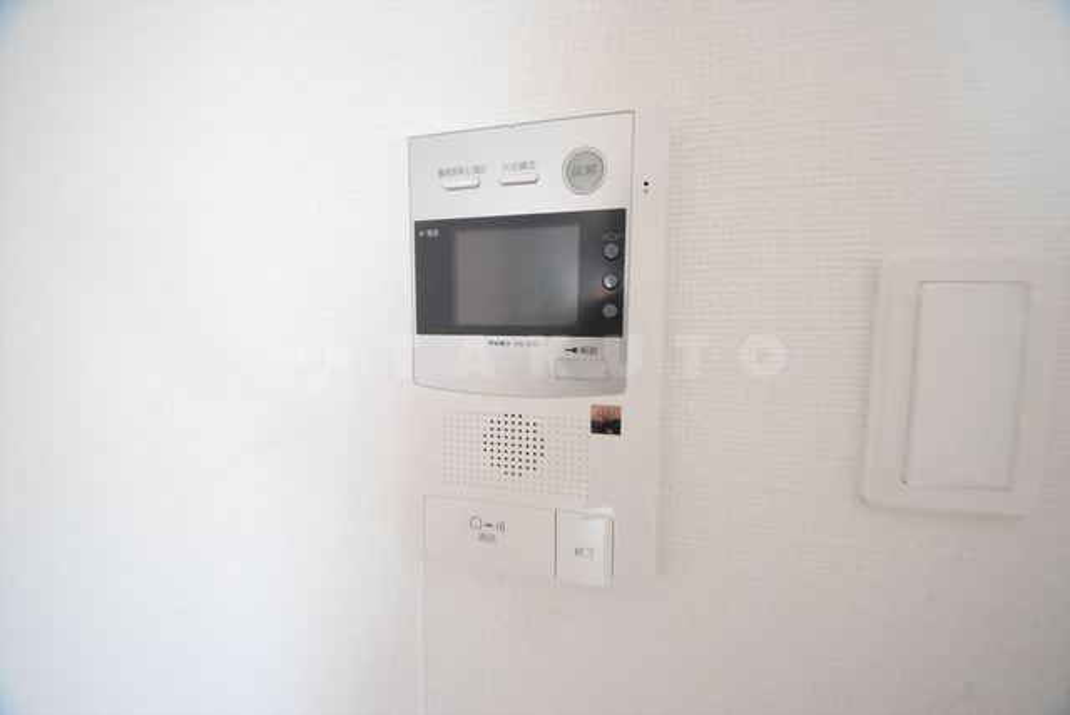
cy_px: 358
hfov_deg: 112.6
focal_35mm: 12
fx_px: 357
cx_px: 535
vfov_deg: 90.1
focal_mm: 8
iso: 1600
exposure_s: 1/20
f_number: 4.5
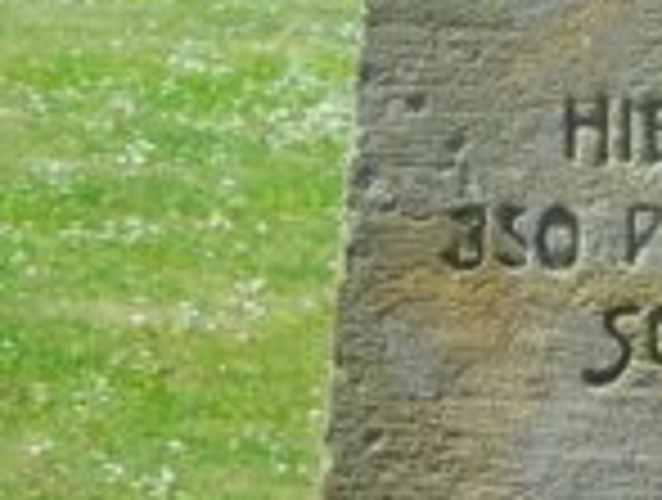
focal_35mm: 194
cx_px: 822
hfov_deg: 10.0
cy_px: 221
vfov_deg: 7.7
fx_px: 3719
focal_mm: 11
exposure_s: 1/400
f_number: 8.6
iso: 400
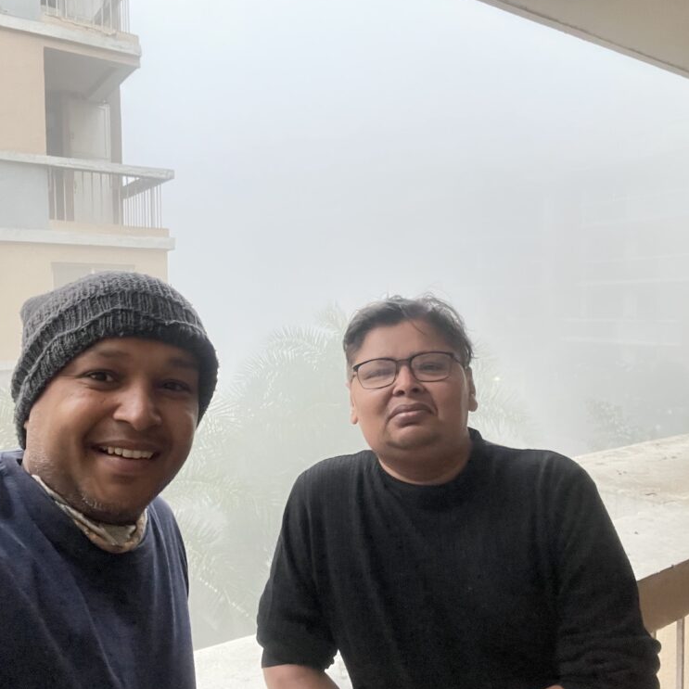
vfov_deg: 57.3
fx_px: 631
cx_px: 326
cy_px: 342
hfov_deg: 57.3
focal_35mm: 28
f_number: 2.2
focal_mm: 2.71
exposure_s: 1/50
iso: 320
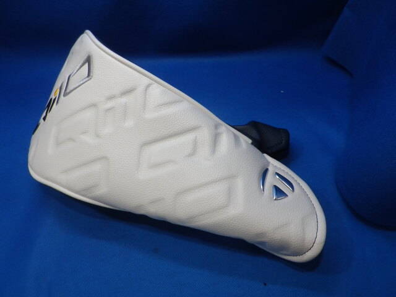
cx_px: 198
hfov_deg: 69.4
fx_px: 286
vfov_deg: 54.9
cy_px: 148
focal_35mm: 25
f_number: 3.5
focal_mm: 4.5
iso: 100
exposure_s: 1/50
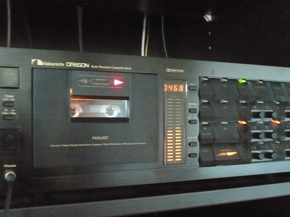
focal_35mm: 42
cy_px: 123
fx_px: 352
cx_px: 147
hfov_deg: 44.8
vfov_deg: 34.3
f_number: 2.8
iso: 1250
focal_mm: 5.8
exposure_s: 1/5
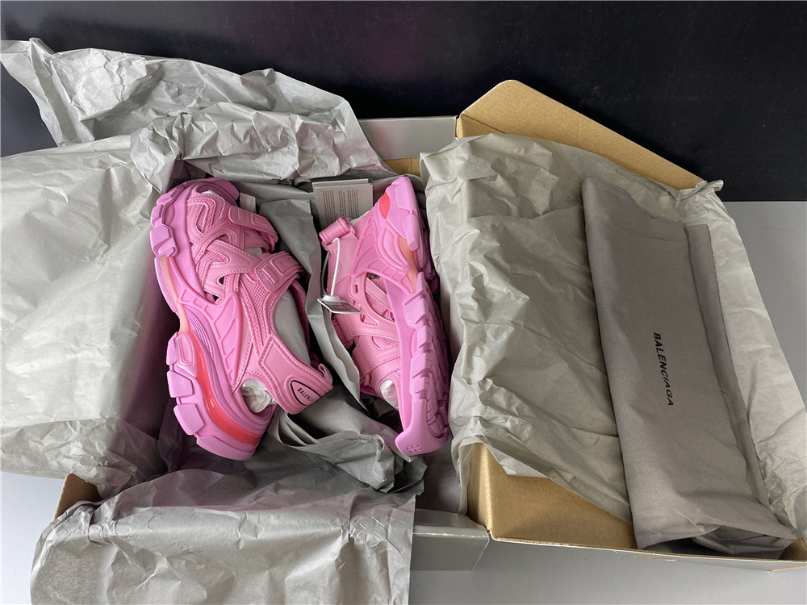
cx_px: 404
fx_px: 606
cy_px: 302
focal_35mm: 26
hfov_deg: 67.3
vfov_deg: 53.1
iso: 64
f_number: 1.8
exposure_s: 1/50
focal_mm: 4.25
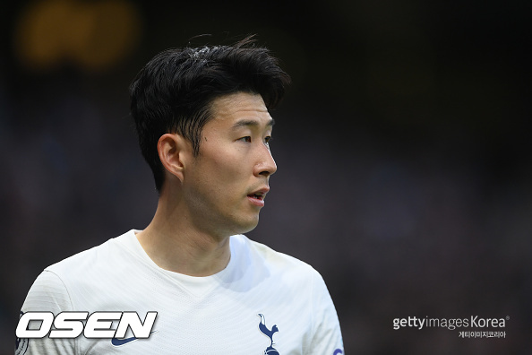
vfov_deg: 3.4
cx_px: 266
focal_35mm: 400
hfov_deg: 5.2
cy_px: 178
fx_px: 5911
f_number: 3.2
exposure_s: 1/1600
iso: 1600
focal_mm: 400
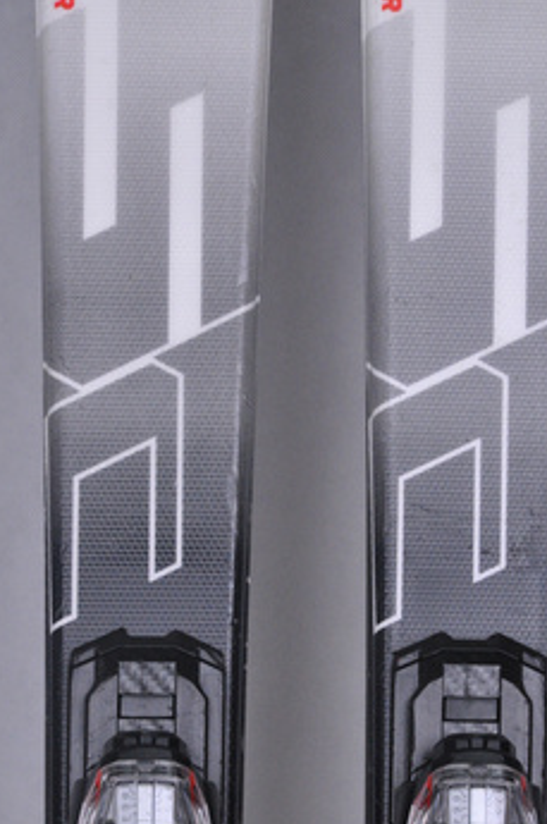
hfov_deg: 6.7
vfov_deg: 10.0
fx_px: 4701
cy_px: 530
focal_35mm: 206
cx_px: 309
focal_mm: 105
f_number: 9.5
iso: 3200
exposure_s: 1/125
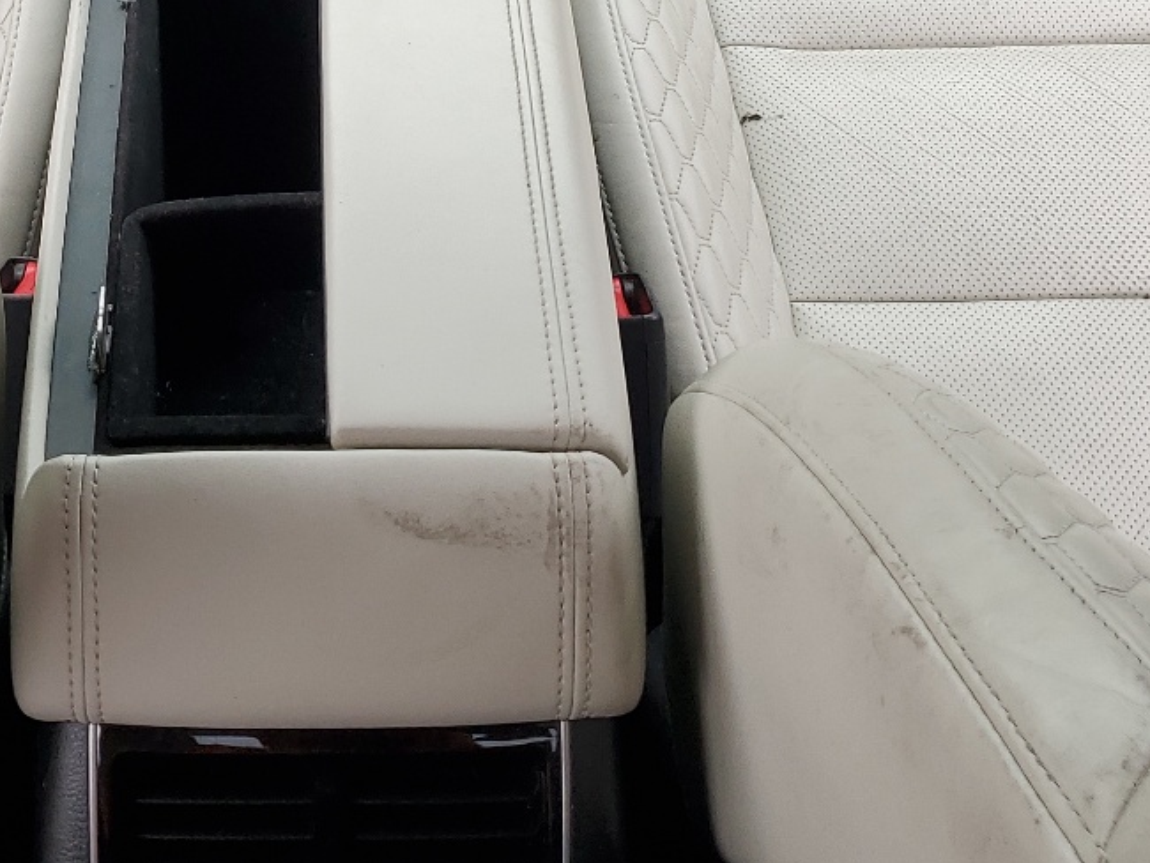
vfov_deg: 21.4
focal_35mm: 64
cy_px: -159
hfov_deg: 29.7
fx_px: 2127
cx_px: 269
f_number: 1.5
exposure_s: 1/286
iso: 50
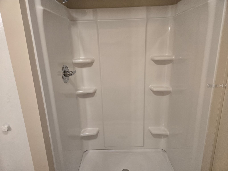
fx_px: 151
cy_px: 86
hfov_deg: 73.9
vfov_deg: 58.9
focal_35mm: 23
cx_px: 114
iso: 250
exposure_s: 1/120
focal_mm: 5.4
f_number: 1.8
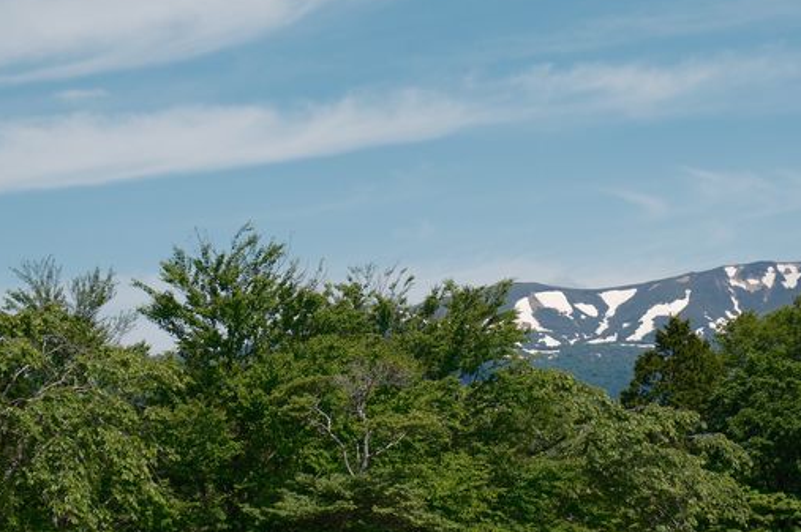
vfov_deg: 10.1
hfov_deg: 15.0
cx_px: 597
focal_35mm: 136
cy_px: 261
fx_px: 3023
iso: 125
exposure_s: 1/500
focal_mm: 55
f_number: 6.4
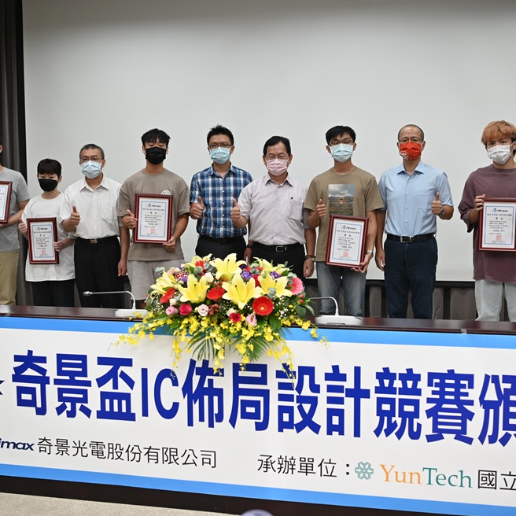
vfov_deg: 38.3
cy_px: 256
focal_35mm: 44
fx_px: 742
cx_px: 272
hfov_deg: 38.3
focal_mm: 34
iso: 250
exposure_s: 1/100
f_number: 3.2
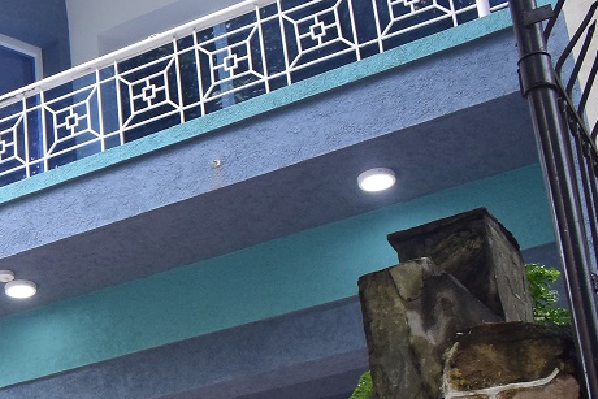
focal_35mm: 88
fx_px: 1462
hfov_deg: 19.9
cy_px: 412
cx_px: -303
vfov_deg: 15.2
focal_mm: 18
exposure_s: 1/100
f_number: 7.1
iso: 1000
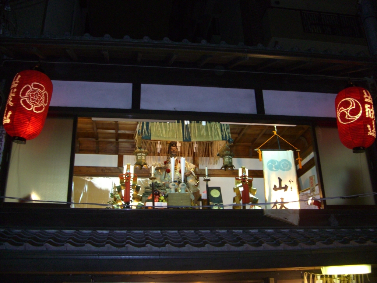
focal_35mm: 38
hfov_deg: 49.0
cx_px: 188
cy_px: 142
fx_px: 414
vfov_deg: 37.7
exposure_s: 1/25
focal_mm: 7.9
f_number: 2.8
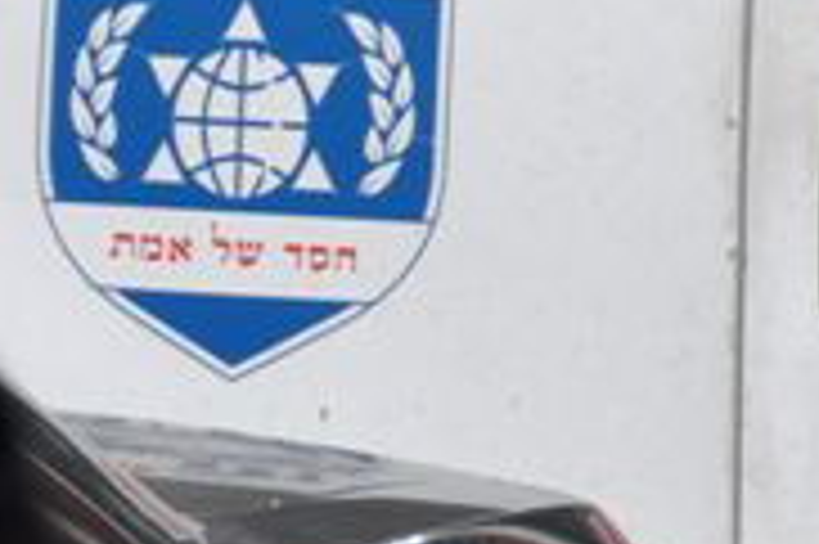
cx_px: 1940
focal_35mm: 522
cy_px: -171
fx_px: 11865
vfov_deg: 2.6
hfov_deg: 3.9
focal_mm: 62
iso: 200
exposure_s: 1/500
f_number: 11
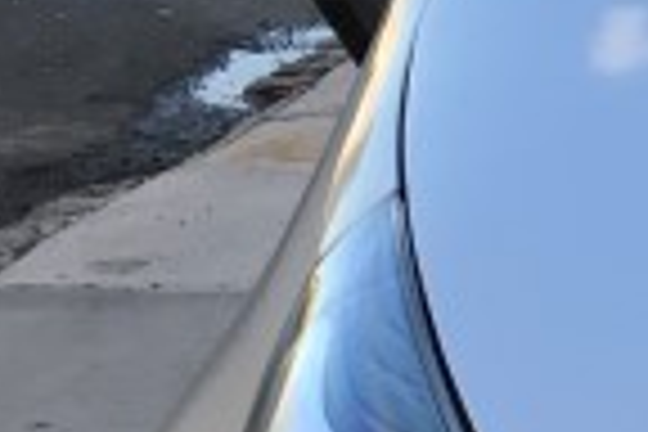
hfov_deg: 9.3
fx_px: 3726
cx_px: 1332
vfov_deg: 6.6
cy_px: 544
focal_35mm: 207
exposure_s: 1/431
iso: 20
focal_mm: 3.99
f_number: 1.8
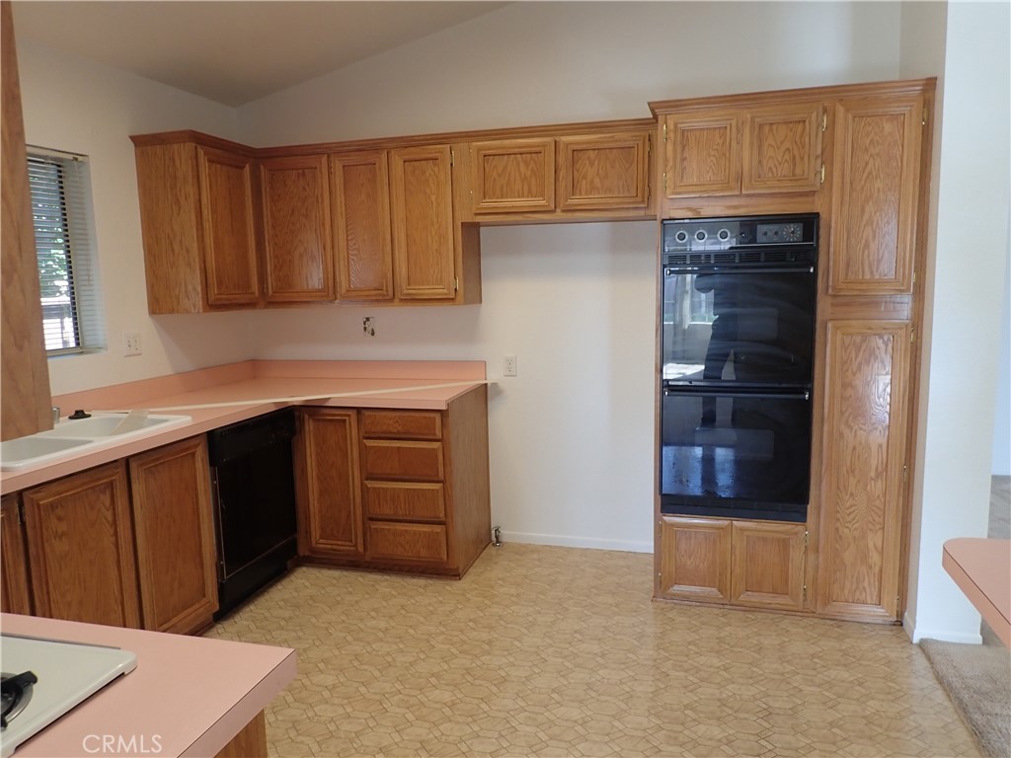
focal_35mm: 25
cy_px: 379
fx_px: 730
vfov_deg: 54.9
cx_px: 506
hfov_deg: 69.4
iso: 200
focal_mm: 4.5
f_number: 2.8
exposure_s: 1/30
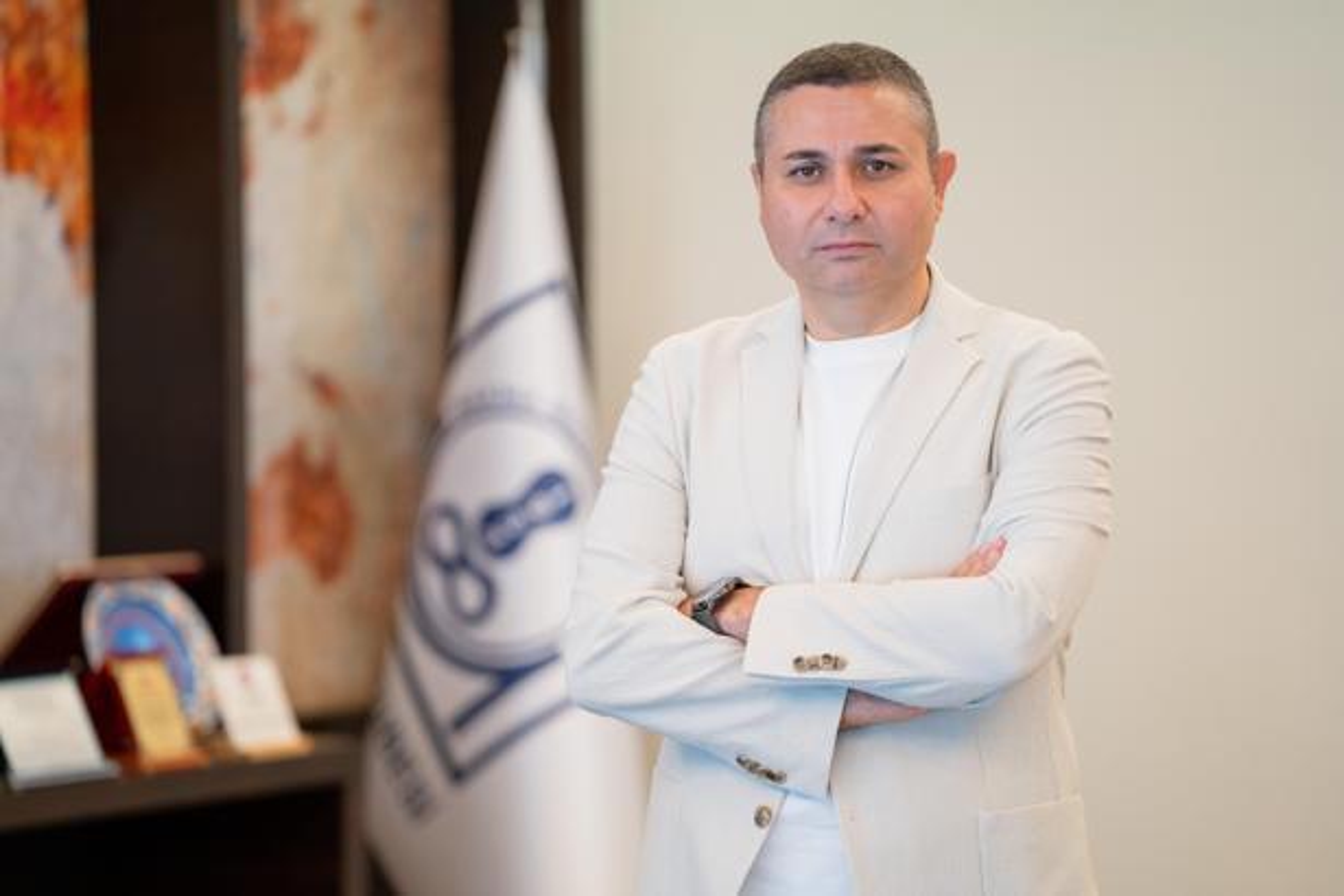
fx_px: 4924
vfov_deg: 10.4
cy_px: 448
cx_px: 672
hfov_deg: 15.5
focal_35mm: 132
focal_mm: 131.9
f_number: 2.8
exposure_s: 1/160
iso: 1250
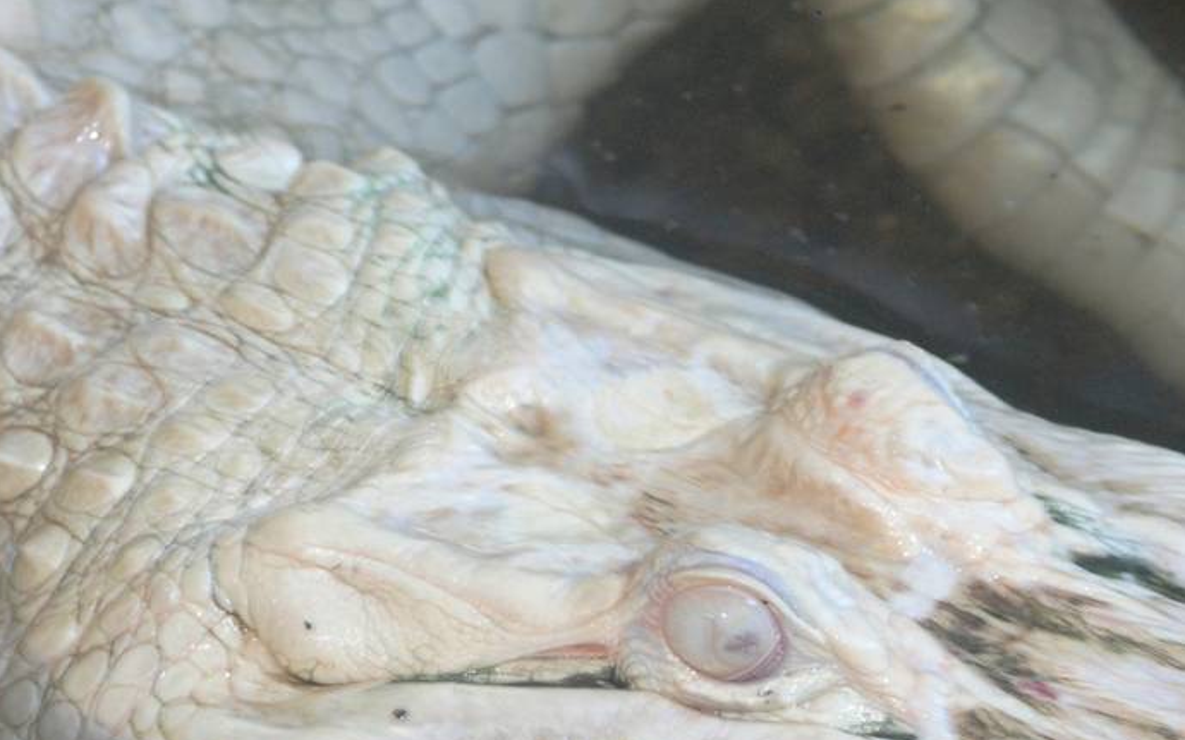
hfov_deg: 4.4
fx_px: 15473
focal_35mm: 479
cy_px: 667
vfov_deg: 2.7
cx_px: 893
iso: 400
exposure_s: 1/60
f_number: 4.5
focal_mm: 135
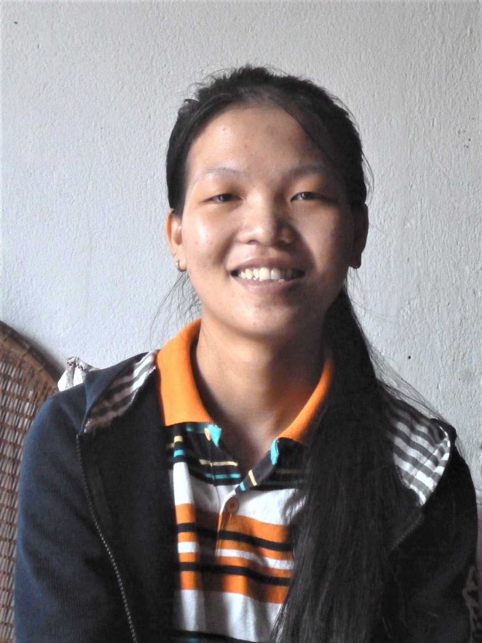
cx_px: 241
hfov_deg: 17.0
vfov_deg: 22.5
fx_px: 1616
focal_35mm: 87
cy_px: 322
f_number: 5.8
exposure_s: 1/50
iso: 1600
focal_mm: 15.5
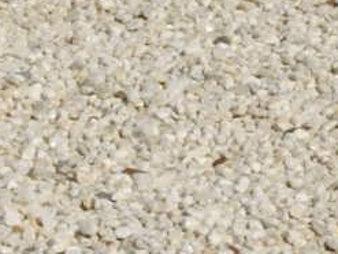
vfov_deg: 3.5
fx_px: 4127
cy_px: -93
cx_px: 324
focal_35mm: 422
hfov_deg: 4.7
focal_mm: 14
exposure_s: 1/500
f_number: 7.6
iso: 80
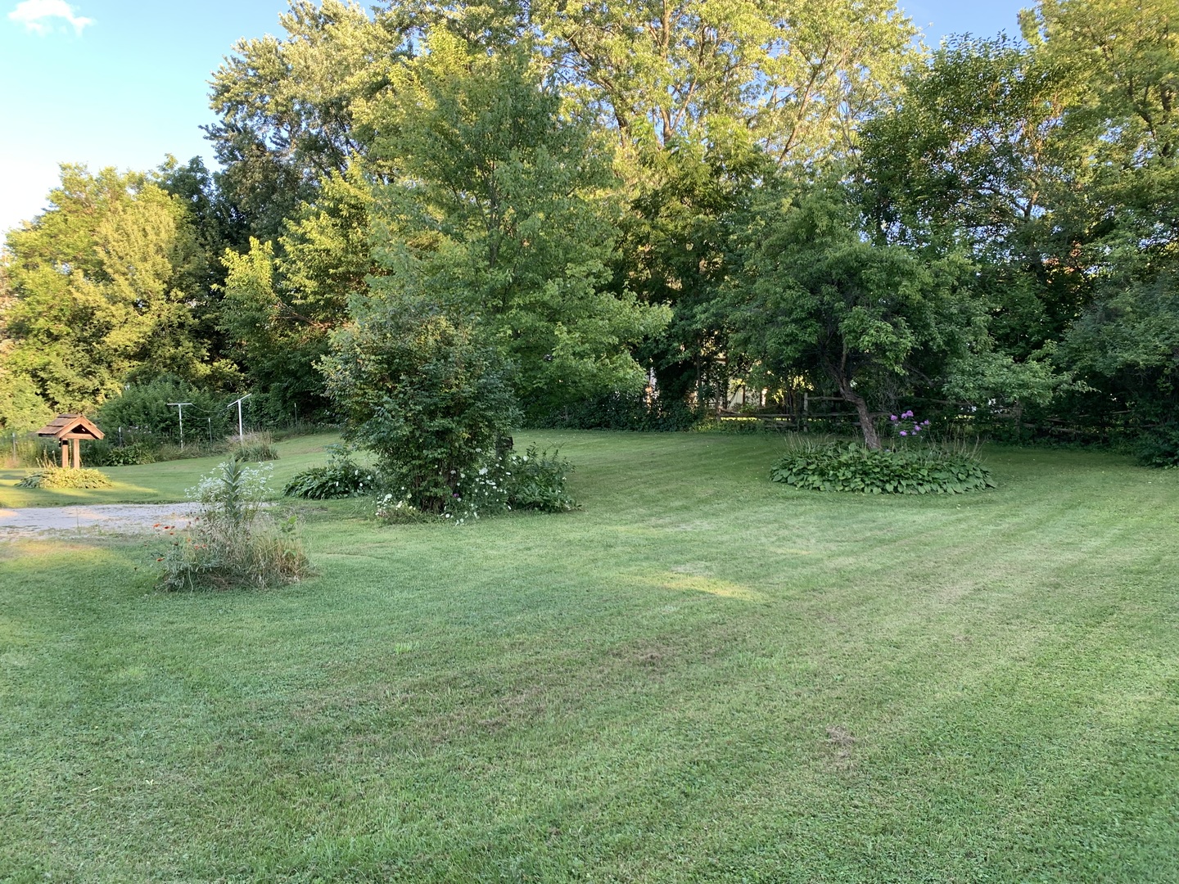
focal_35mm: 26
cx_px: 590
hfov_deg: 67.3
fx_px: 886
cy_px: 442
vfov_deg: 53.1
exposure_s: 1/122
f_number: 1.8
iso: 32
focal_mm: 4.25
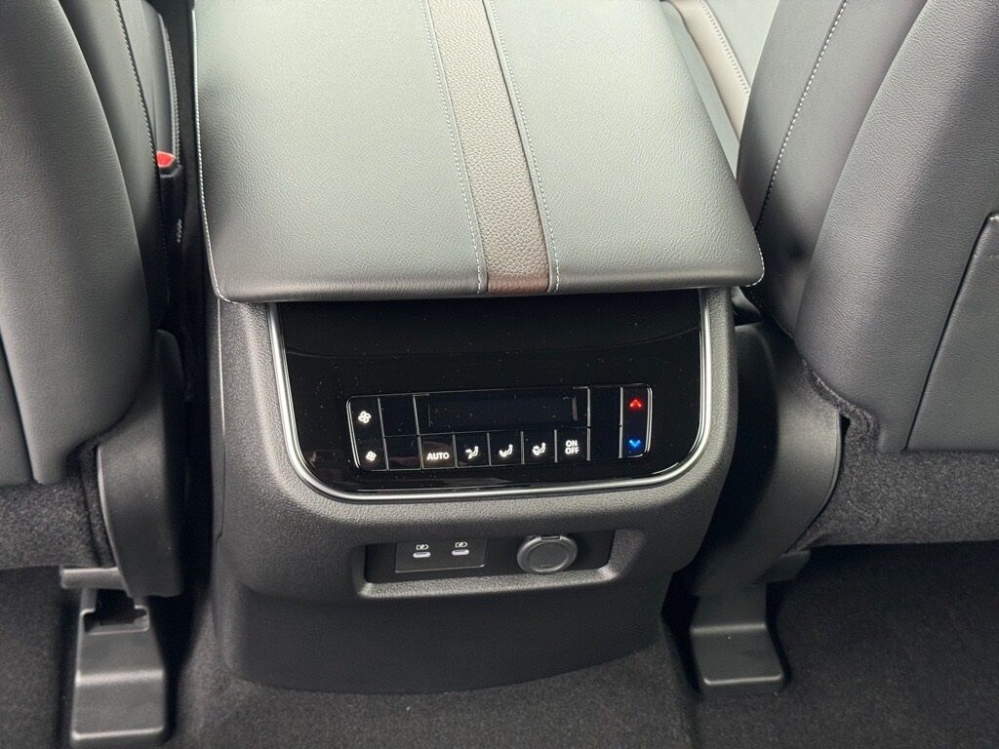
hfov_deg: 39.7
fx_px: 1385
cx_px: 500
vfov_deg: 30.3
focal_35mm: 48
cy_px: 374
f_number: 1.78
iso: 250
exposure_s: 1/44
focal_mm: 6.76
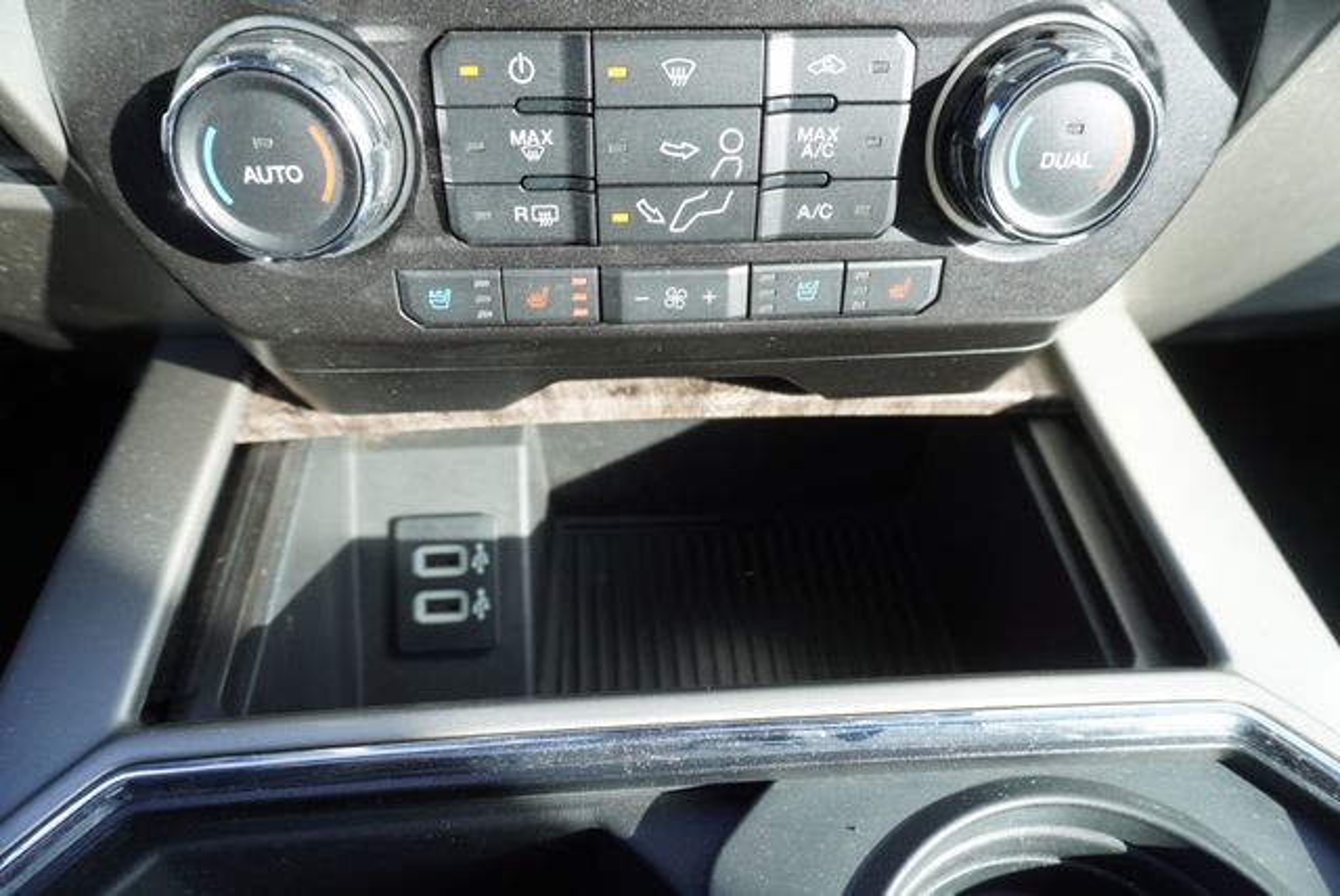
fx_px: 894
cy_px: 448
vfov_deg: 53.2
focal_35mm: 24
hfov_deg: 73.7
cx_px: 670
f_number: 4
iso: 100
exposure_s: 1/60
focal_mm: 16
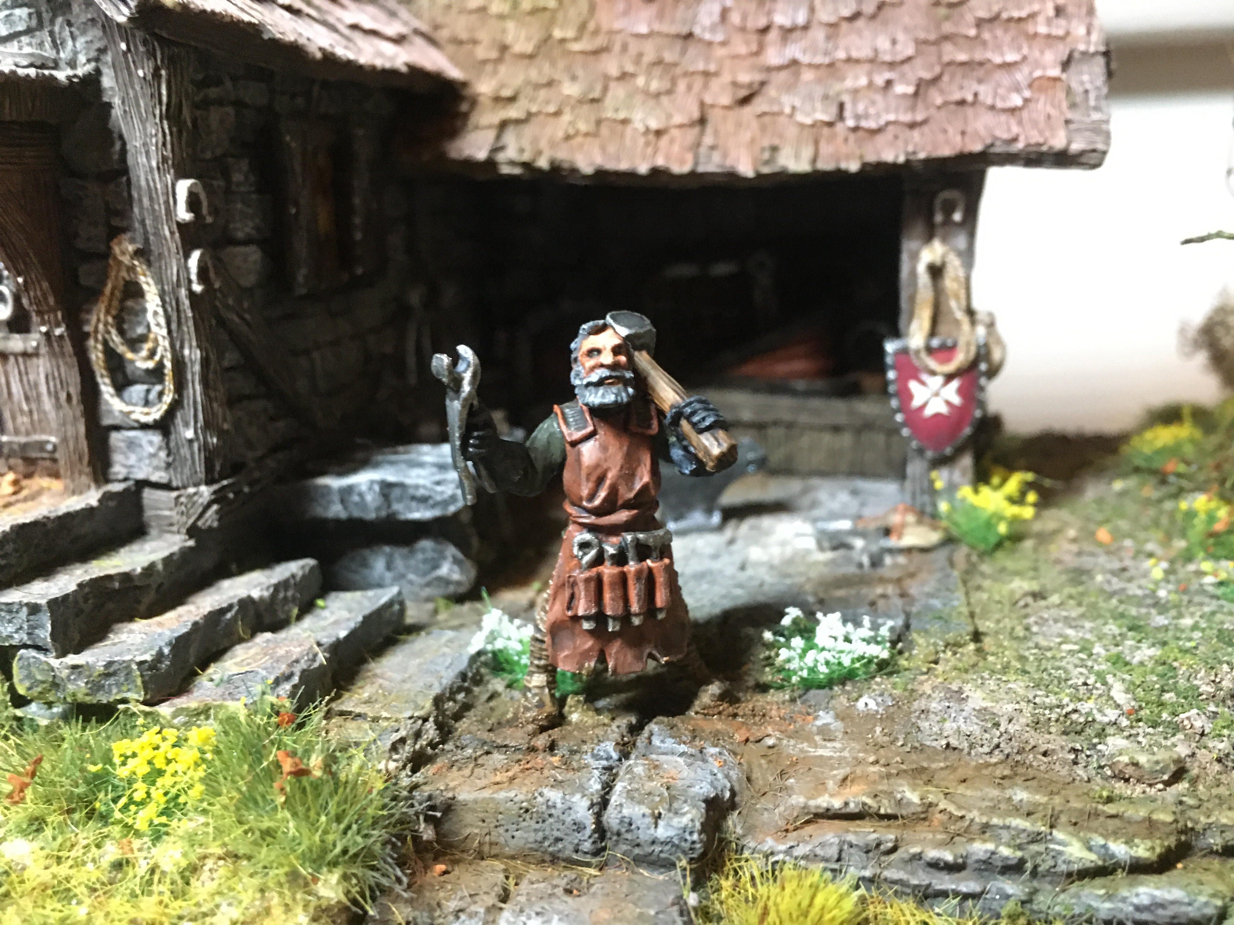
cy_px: 462
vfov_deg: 48.2
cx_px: 617
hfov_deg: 61.7
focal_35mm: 29
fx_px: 1034
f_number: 2.2
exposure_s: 1/17
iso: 320
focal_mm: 4.15
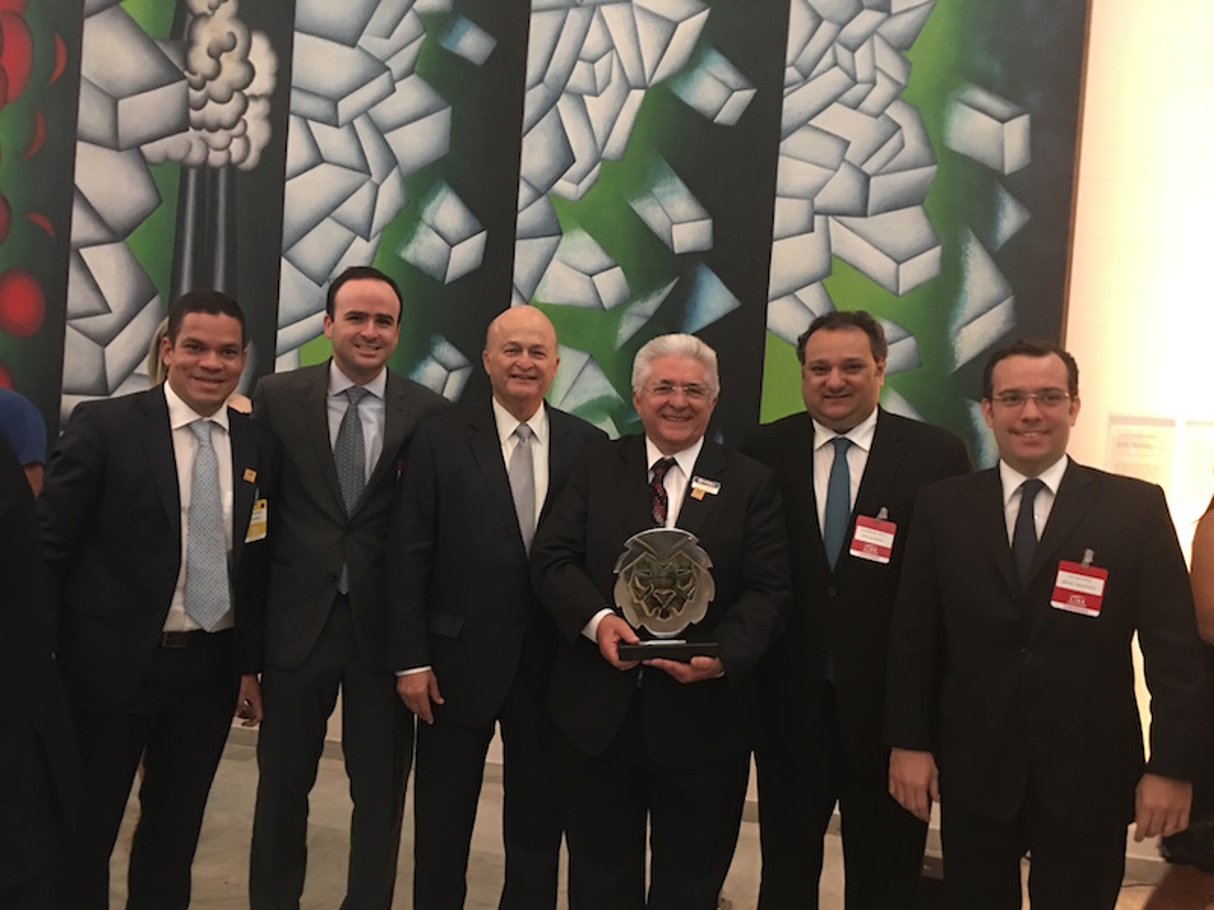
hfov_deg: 61.7
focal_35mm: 29
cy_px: 455
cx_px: 607
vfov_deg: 48.2
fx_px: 1017
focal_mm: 4.15
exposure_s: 1/4
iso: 125
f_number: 2.2
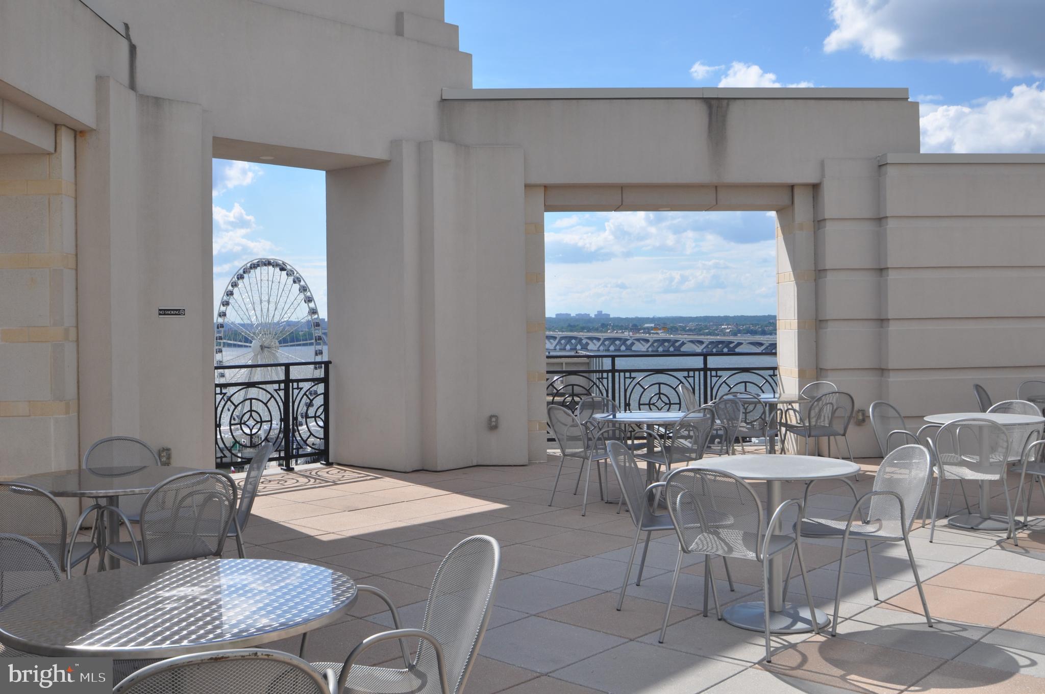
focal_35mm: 36
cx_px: 522
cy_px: 347
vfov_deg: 36.8
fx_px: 1044
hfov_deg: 53.2
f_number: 10
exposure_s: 1/400
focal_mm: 24
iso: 200
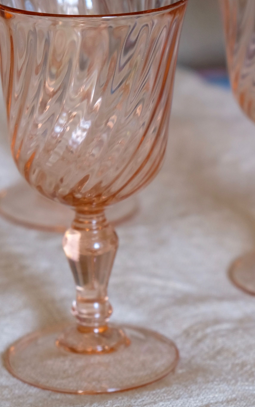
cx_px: 356
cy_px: 151
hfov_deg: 7.0
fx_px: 2057
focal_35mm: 185
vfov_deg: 11.3
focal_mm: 55
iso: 400
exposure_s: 1/125
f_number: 4
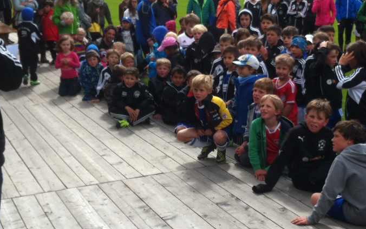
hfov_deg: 28.8
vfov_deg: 18.4
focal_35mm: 71
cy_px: 114
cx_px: 234
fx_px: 708
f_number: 2.8
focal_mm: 3.85
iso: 80
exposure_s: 1/642
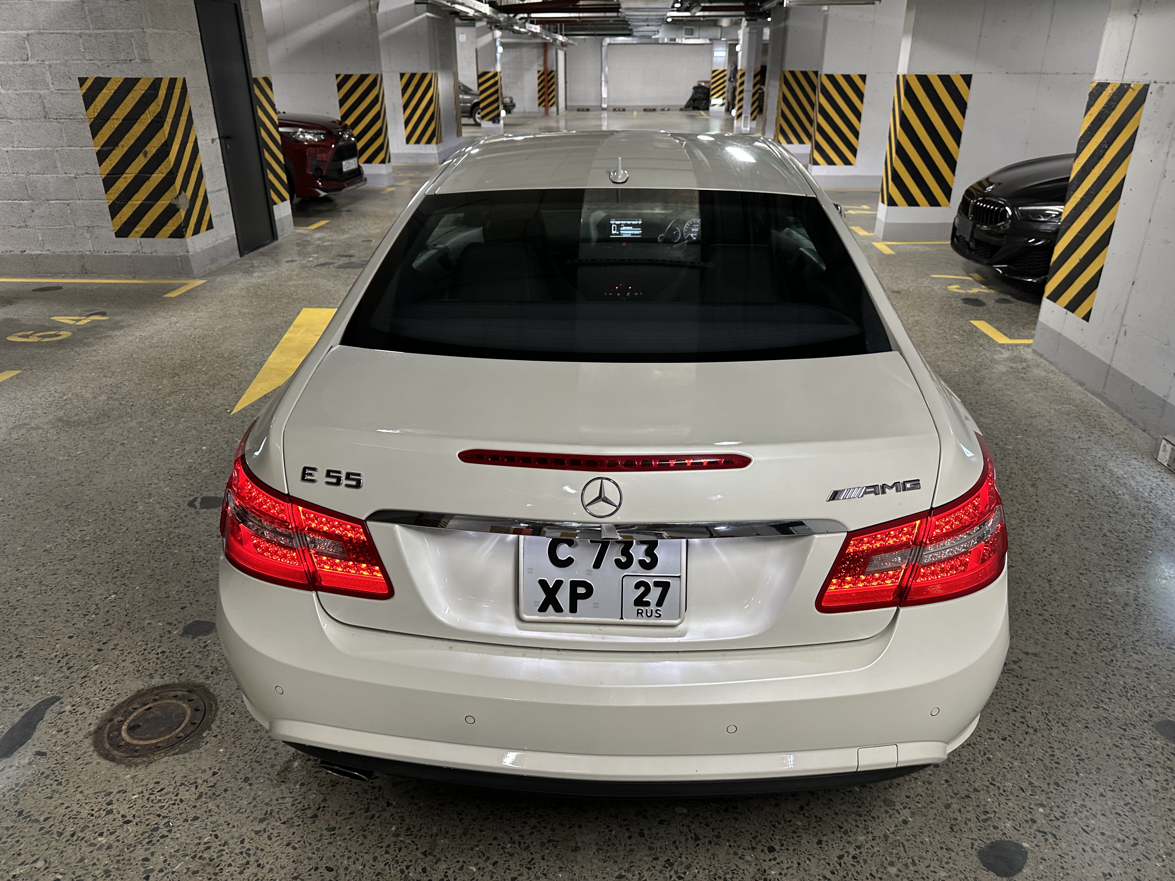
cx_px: 588
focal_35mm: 24
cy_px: 440
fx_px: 815
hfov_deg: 71.6
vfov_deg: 56.8
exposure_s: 1/50
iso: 160
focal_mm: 6.86
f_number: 1.78
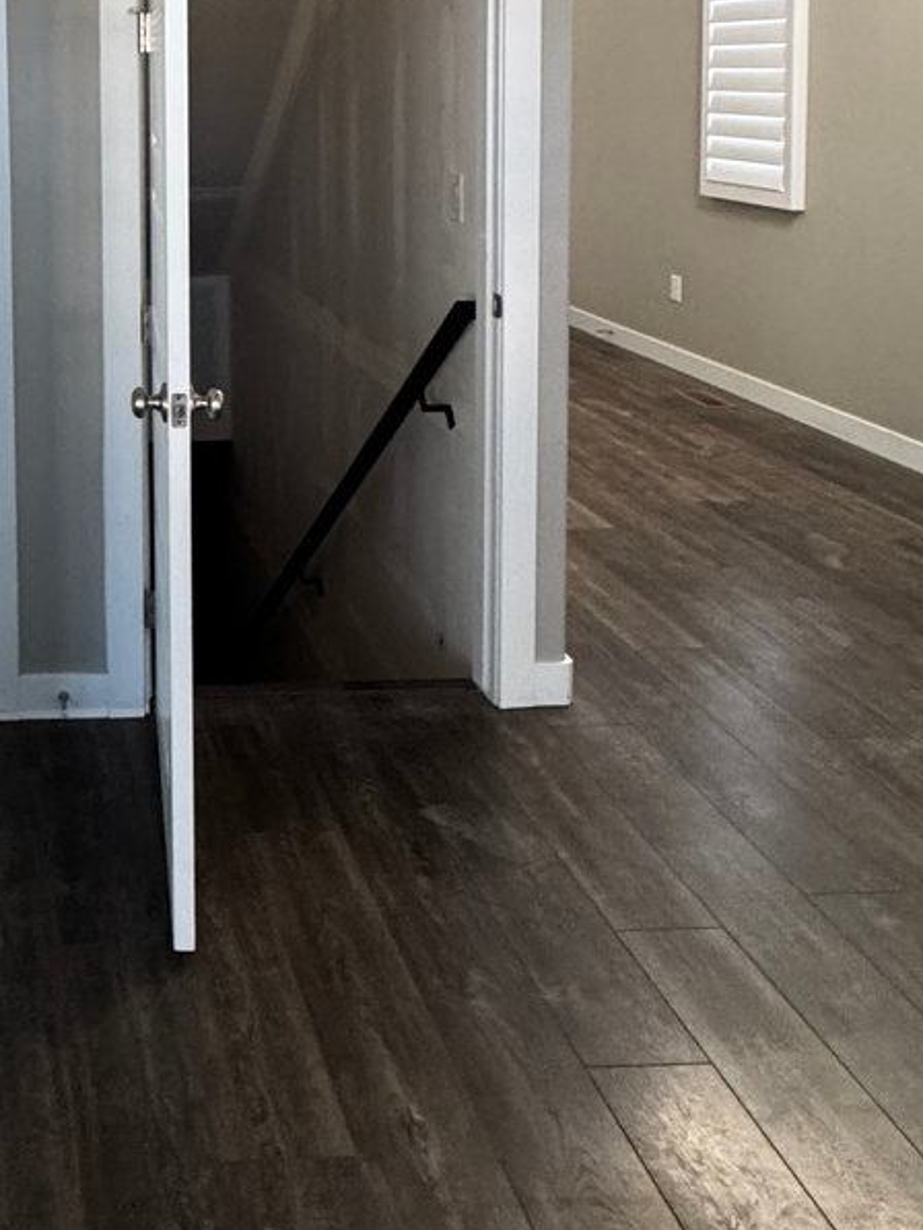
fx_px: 1279
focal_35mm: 36
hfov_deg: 35.8
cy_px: 150
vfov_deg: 46.9
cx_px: 0
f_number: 2.2
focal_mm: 2.22
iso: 250
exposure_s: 1/99
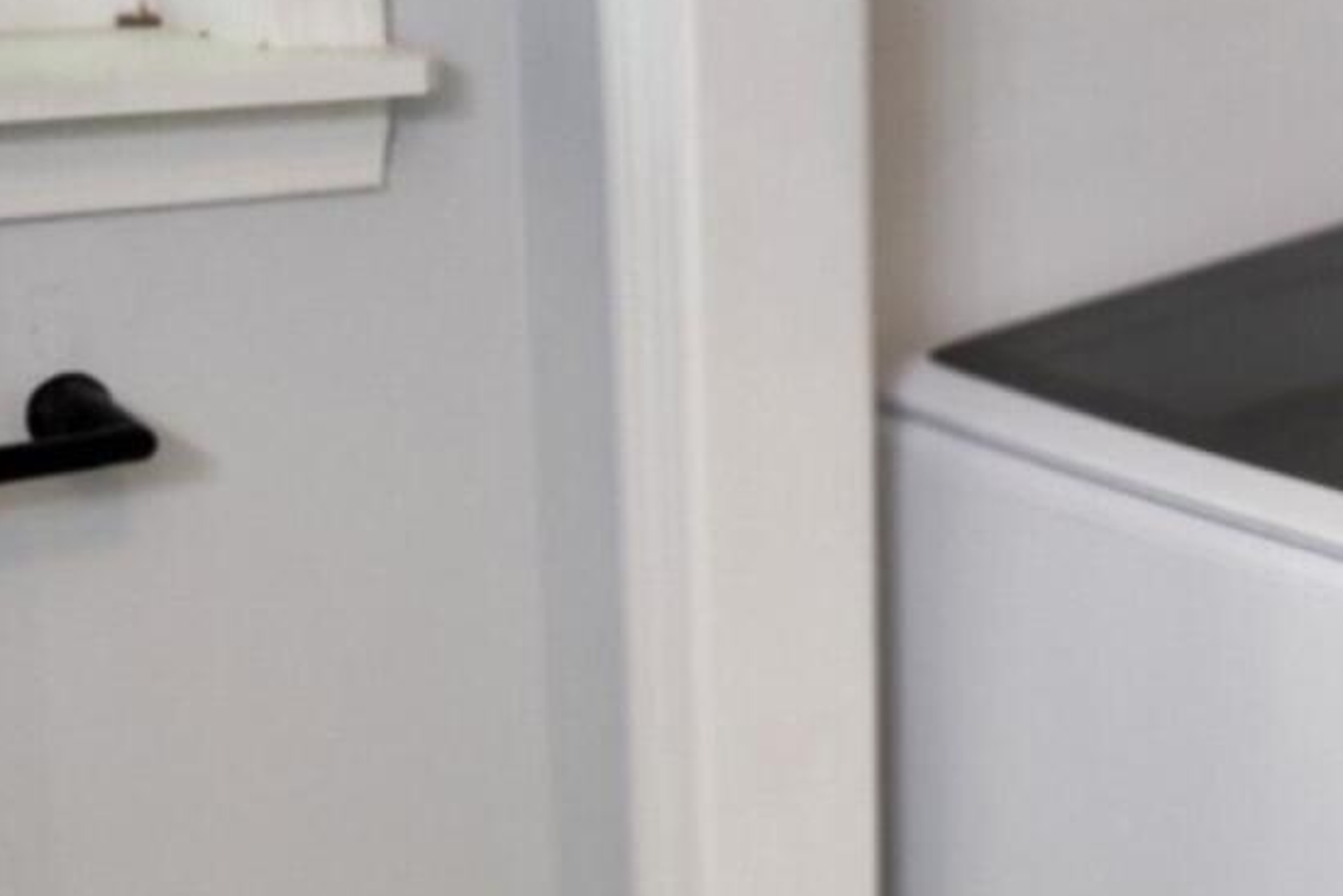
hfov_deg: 22.2
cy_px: 745
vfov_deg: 15.6
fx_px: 3246
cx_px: 1455
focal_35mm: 87
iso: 320
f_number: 1.8
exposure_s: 1/120
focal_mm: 5.4
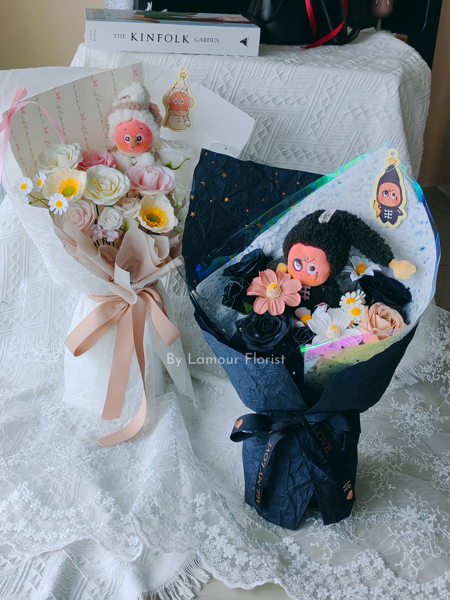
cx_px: 225
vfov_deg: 38.2
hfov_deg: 29.1
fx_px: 867
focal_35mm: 50
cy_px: 300
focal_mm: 5.52
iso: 50
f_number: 1.95
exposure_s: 1/100
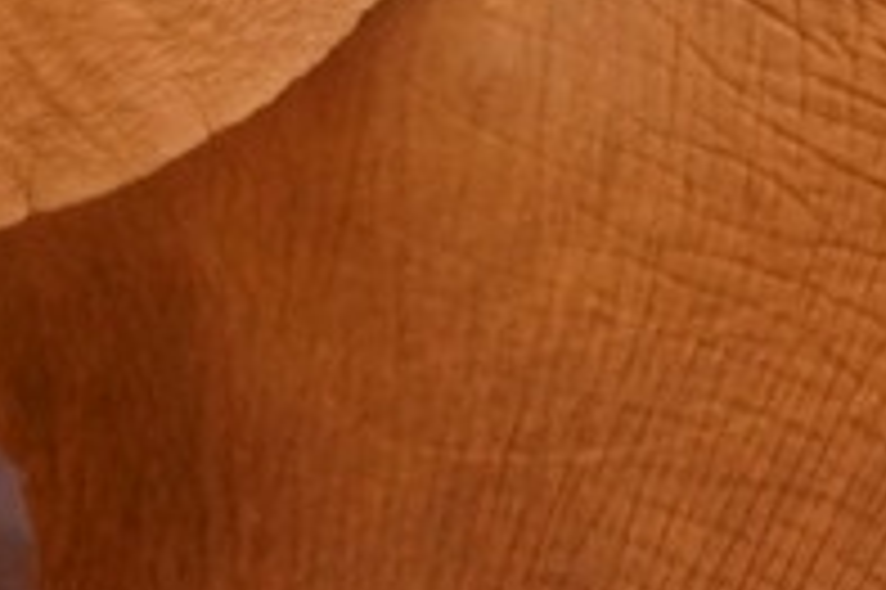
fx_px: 67500
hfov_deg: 0.8
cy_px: -32
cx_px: -414
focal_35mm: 2745
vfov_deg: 0.5
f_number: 8
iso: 800
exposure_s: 1/500
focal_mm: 300
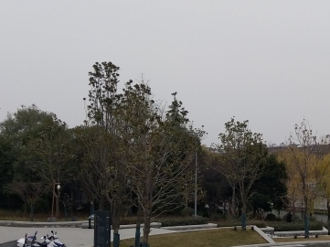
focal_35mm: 71
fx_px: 676
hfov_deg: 26.0
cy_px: 118
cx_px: 333
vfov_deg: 20.7
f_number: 1.75
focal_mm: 4.28
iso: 100
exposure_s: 1/609
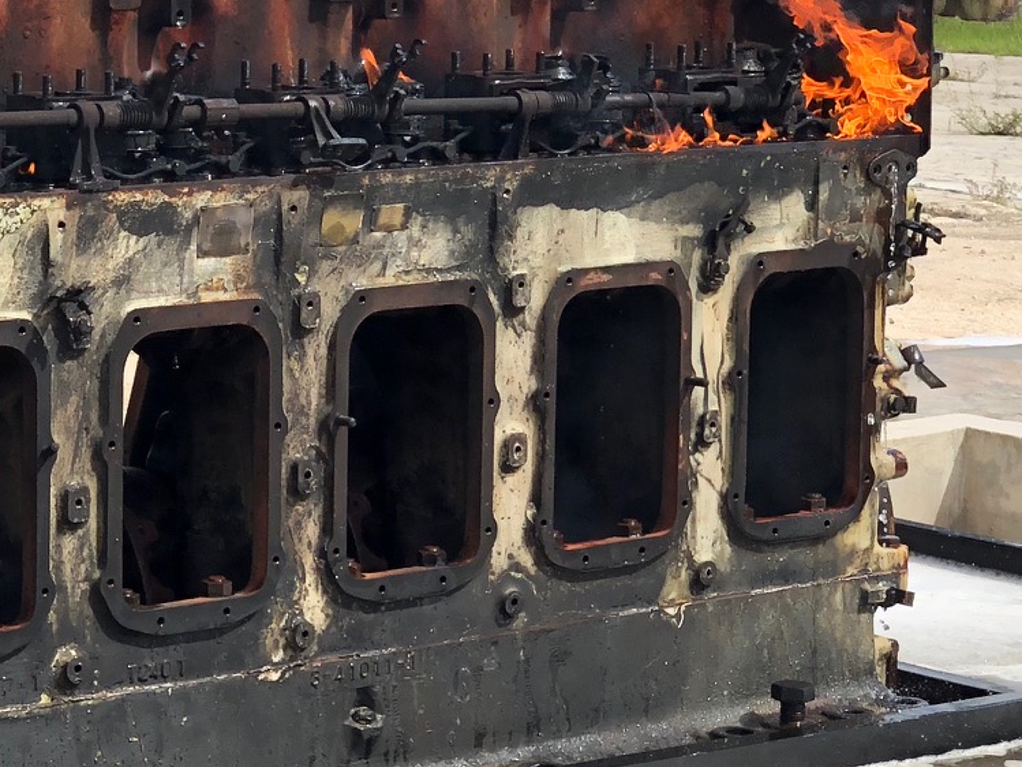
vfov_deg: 10.6
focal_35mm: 140
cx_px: 111
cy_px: 270
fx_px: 4134
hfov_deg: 14.0
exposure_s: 1/631
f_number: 2.4
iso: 16
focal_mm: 6
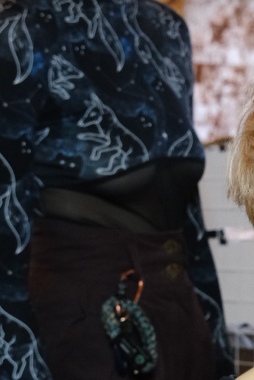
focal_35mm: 158
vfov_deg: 13.0
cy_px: 274
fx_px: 1671
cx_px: 383
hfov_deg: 8.5
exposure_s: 1/60
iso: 2000
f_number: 4
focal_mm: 30.8
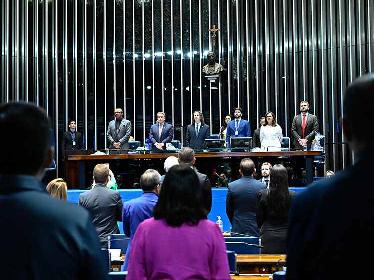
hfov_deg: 30.7
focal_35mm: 63
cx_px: 195
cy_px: 142
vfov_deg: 23.3
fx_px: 681
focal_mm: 57
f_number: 5
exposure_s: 1/100
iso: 6400
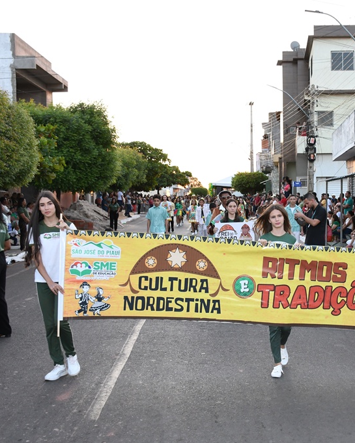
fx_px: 630
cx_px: 288
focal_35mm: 48
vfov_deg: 38.8
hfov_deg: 30.6
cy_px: 222
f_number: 5
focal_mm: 23
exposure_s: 1/200
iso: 1000
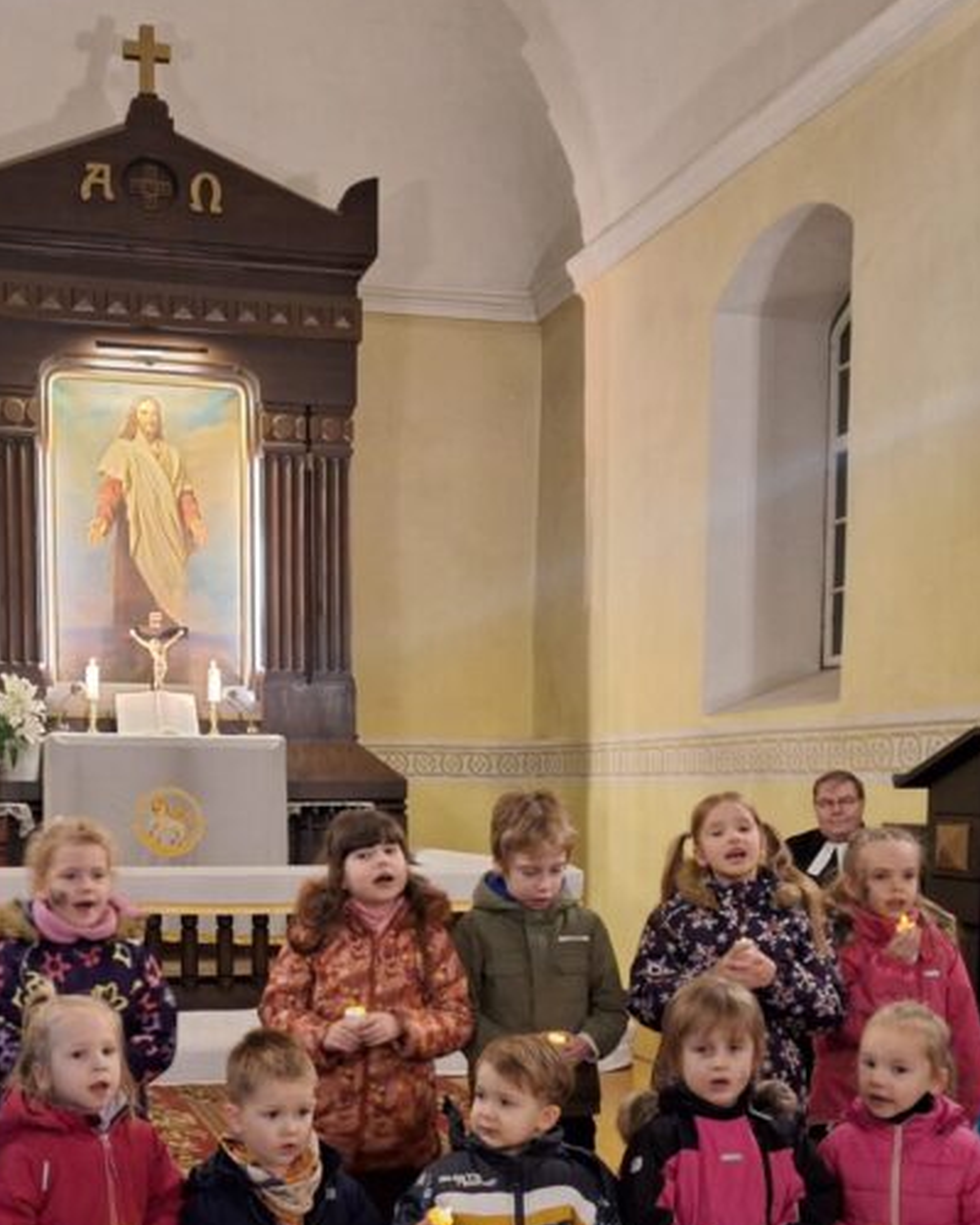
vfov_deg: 39.6
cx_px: 365
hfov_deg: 32.6
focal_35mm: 46
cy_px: 870
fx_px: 1668
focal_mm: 5.54
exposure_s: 1/25
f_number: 1.8
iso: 400
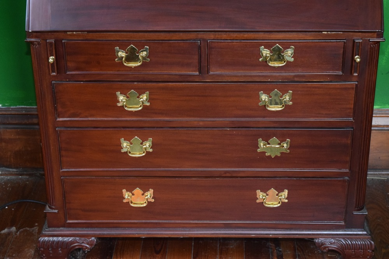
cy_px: 130
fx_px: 810
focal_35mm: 75
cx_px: 194
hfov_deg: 27.0
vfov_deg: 18.2
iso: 3200
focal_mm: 50
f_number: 5.6
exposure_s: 1/60
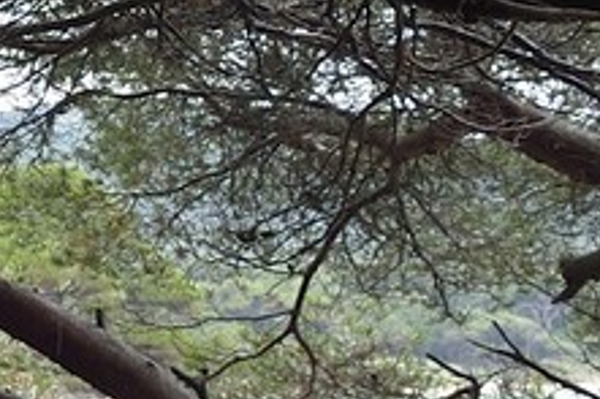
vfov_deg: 7.6
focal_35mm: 174
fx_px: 2898
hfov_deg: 9.1
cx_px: -1303
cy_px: 782
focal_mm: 24
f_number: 9
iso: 400
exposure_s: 1/80
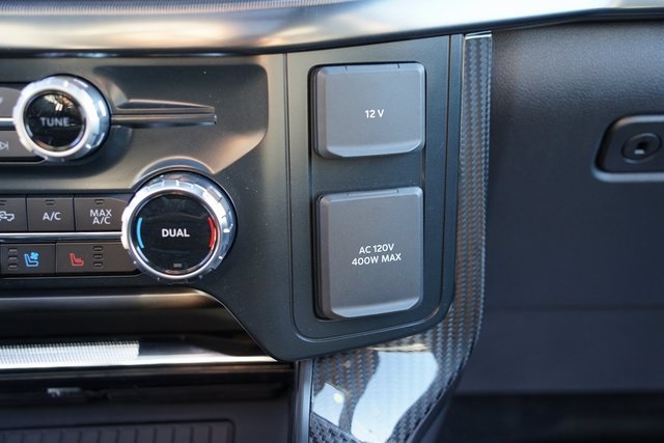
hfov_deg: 47.4
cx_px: 332
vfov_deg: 32.6
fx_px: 756
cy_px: 222
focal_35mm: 41
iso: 800
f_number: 4
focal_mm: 41
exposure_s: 1/60
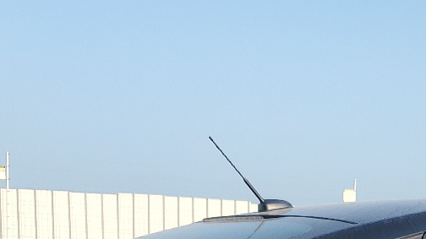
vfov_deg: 12.0
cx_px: 387
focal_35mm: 90
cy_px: 475
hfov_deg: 23.0
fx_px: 1016
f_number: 1.5
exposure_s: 1/1667
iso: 50
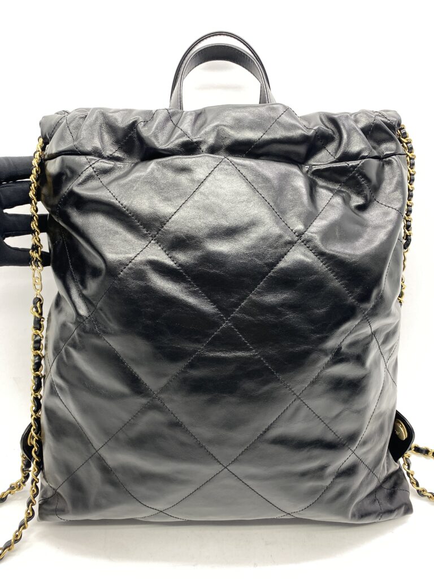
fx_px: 435
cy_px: 290
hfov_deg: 53.1
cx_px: 217
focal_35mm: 26
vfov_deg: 67.3
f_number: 1.8
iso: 80
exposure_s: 1/100
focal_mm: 4.25
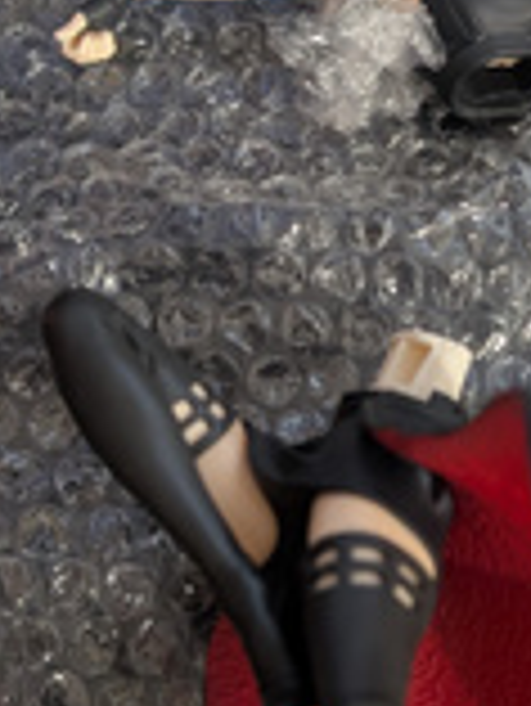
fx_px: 1409
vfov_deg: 28.1
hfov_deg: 21.1
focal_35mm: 69
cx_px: 421
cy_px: 378
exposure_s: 1/62
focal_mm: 6.9
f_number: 1.68
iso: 930
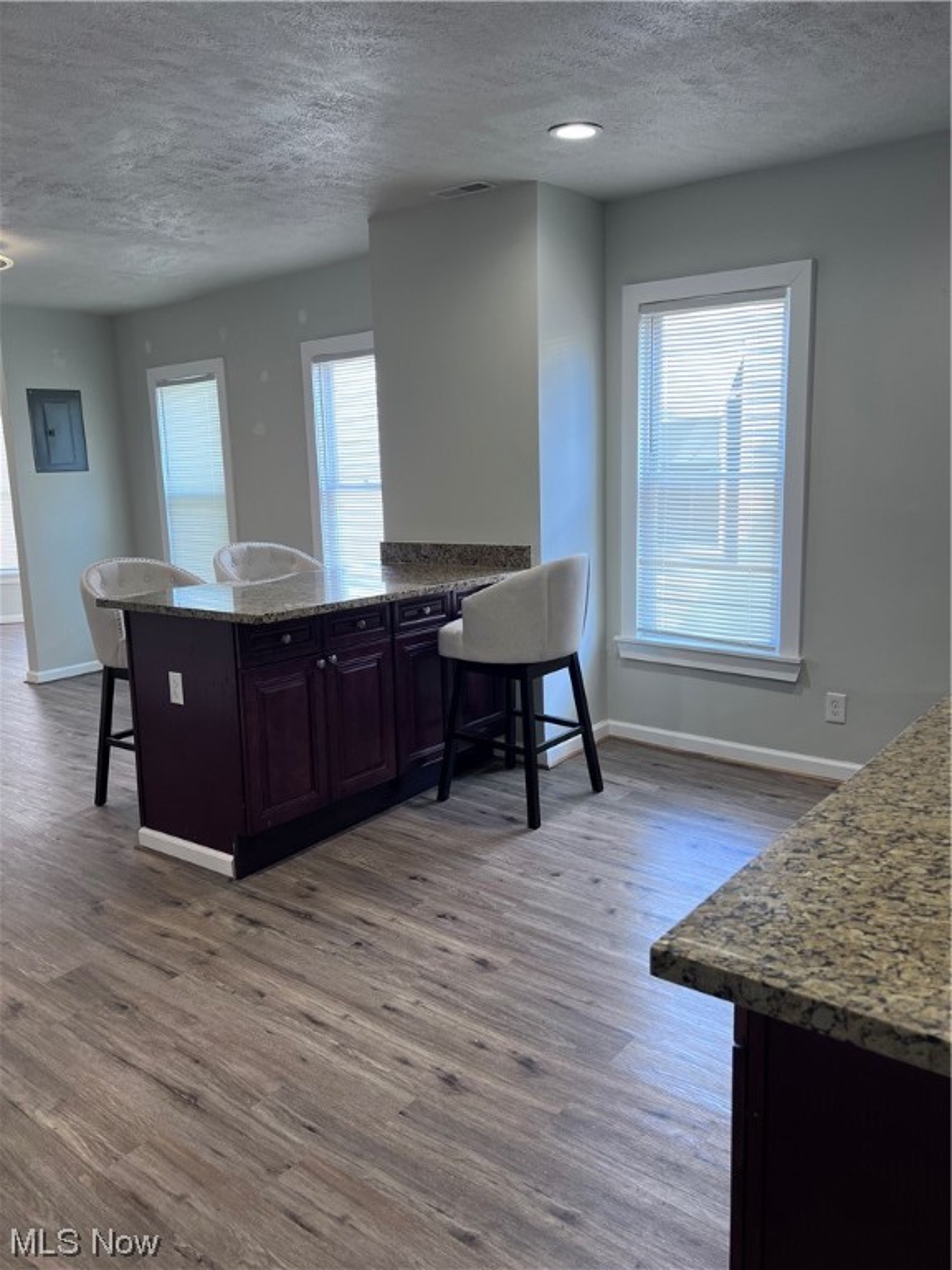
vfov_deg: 67.3
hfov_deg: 53.1
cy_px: 635
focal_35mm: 26
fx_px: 953
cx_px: 476
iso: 80
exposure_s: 1/120
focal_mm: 5.7
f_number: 1.5
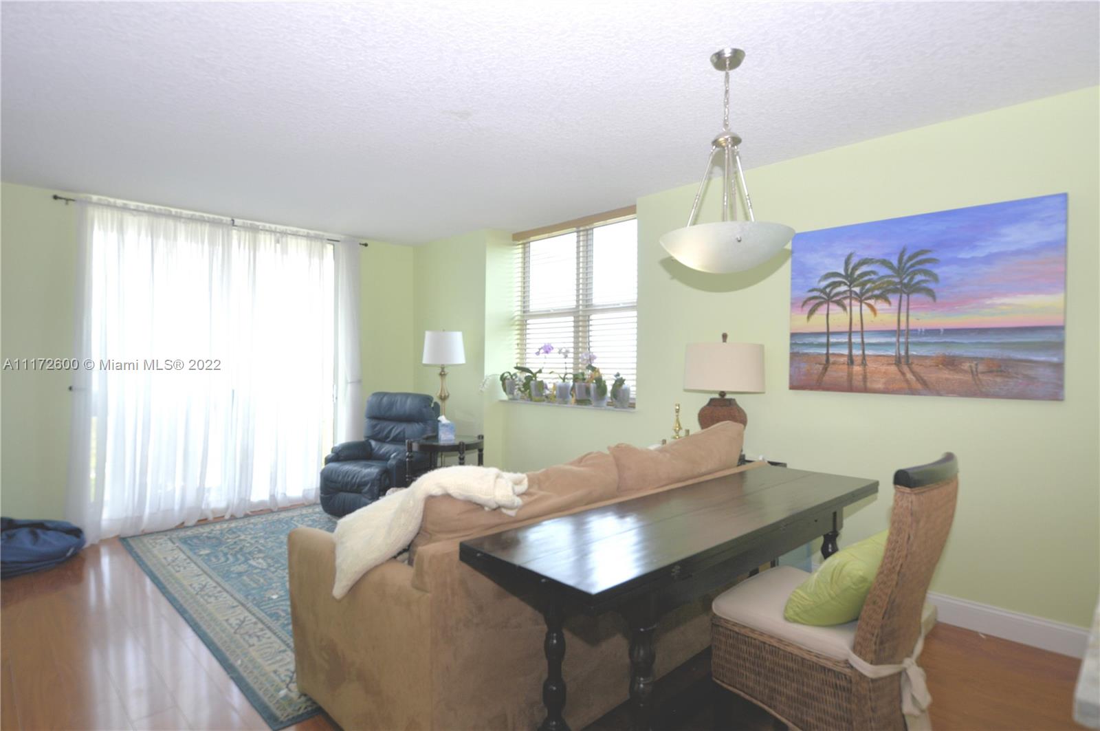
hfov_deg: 90.1
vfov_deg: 67.3
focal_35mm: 18
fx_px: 549
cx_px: 550
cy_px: 366
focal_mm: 12
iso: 360
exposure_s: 1/125
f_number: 5.6
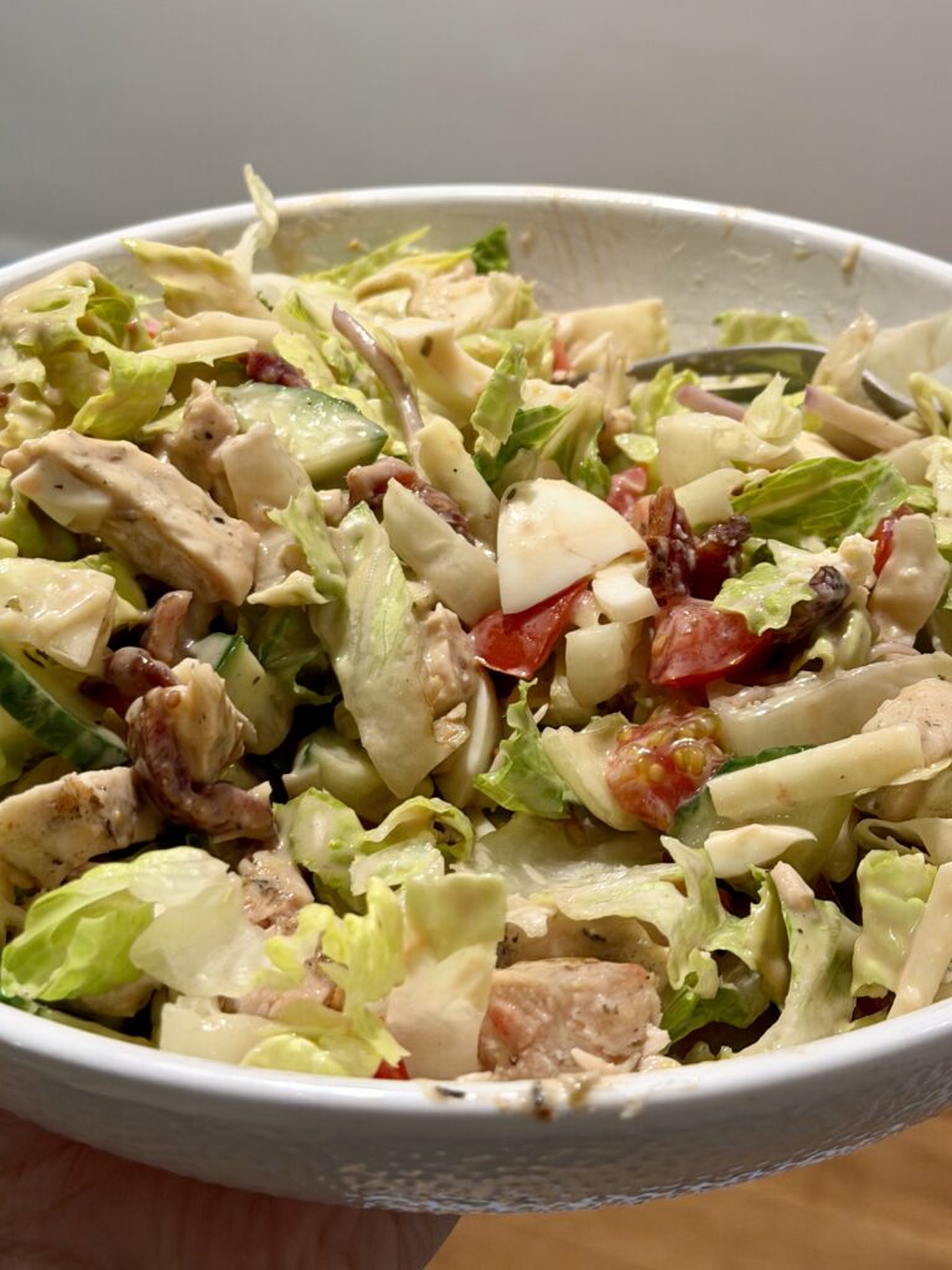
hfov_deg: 30.3
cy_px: 635
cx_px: 476
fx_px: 1760
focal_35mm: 48
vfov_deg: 39.7
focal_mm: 6.76
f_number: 1.78
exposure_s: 1/60
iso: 125
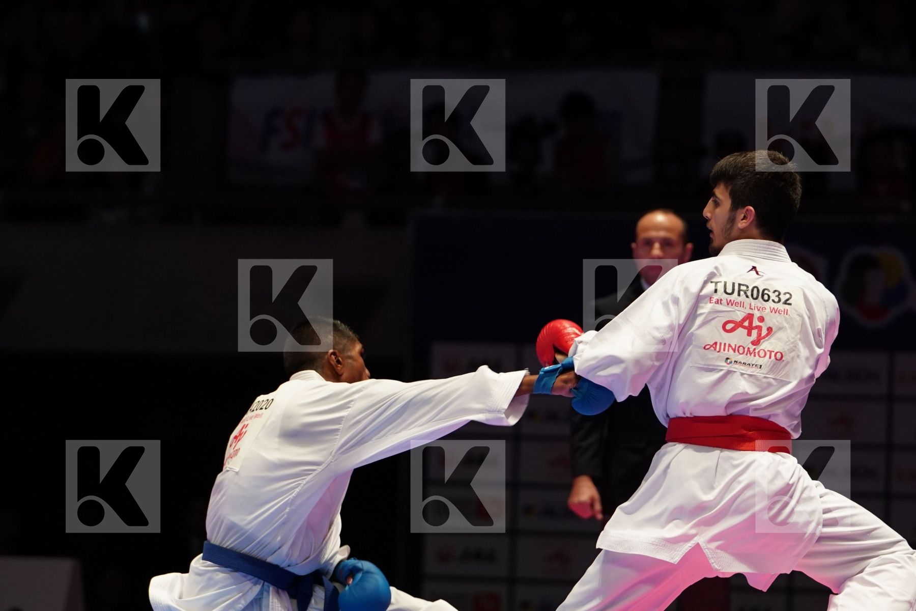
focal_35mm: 183
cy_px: 306
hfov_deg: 11.2
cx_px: 458
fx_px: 4656
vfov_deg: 7.5
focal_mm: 122
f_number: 2.8
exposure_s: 1/1000
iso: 2000
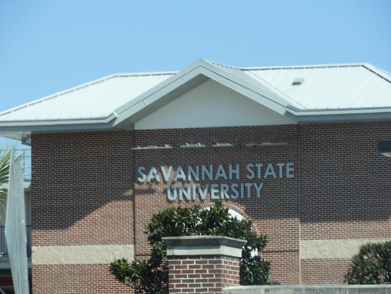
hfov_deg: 5.5
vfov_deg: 4.1
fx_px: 4066
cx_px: 196
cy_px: 147
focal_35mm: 360
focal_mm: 64.5
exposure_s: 1/320
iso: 100
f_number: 5.6
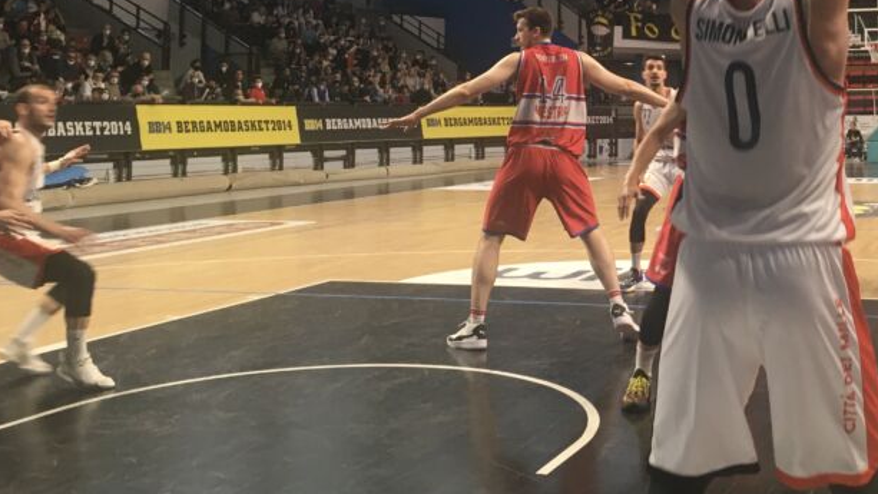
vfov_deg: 23.1
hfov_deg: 40.4
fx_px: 1164
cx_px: 635
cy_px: 19
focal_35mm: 50
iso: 50
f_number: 2.2
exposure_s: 1/33
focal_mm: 4.15
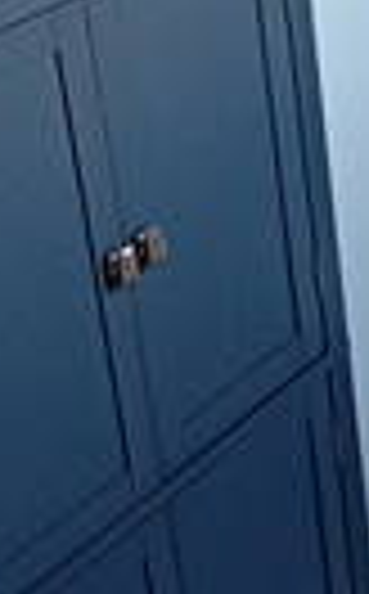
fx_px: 1309
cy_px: 126
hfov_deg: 15.9
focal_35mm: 81
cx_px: 306
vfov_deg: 25.2
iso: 320
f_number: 2.8
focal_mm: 3.38
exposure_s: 1/25
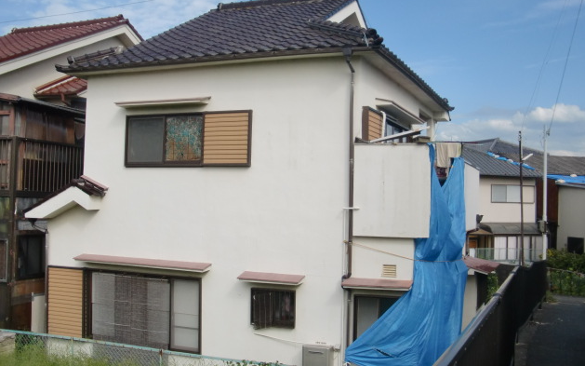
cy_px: 180
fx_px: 654
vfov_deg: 31.2
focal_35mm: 41
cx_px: 297
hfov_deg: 48.2
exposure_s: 1/640
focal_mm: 6.66
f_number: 3.9
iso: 64
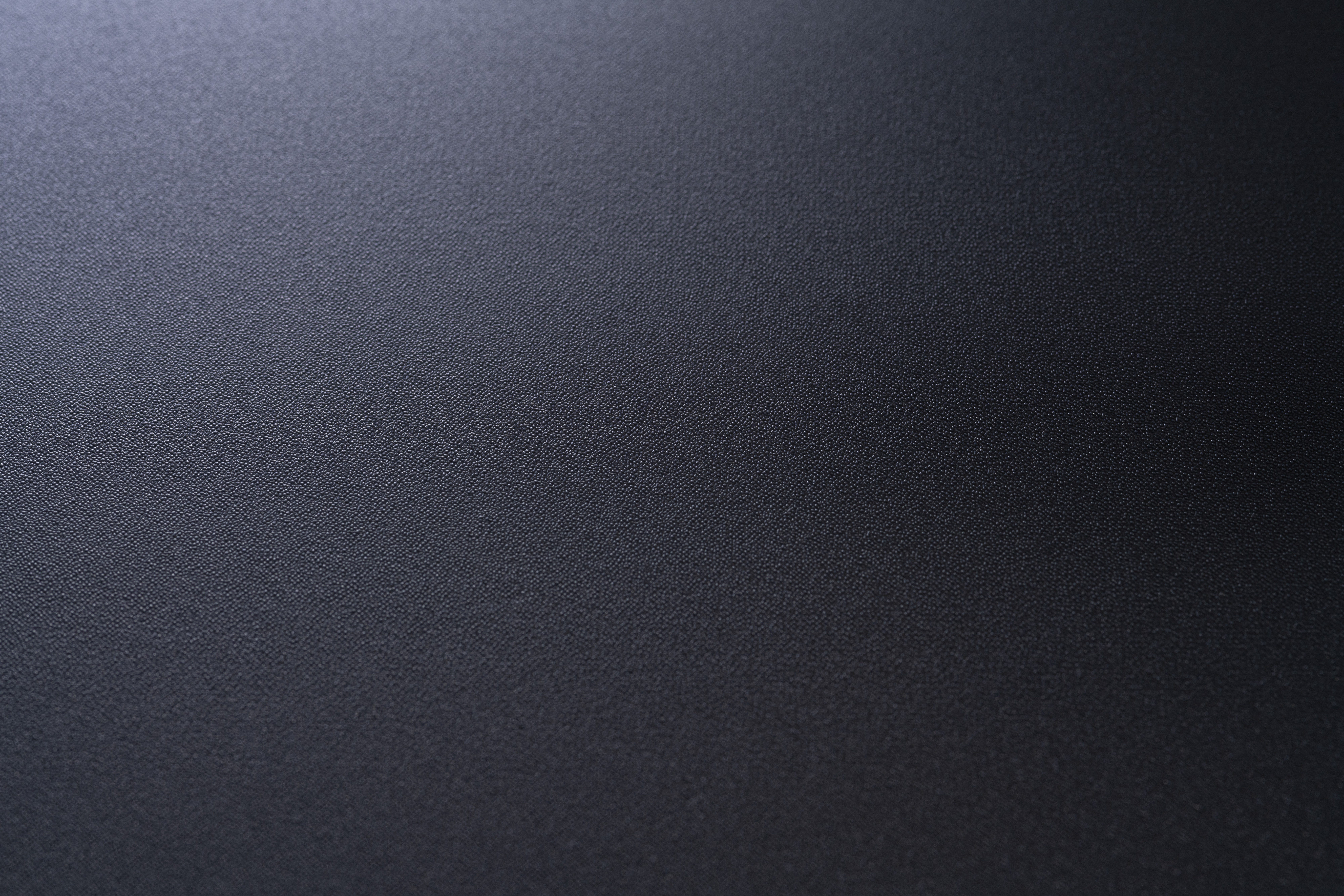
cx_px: 672
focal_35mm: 105
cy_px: 448
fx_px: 3920
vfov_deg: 13.0
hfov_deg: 19.5
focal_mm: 105
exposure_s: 3
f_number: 16
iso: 100
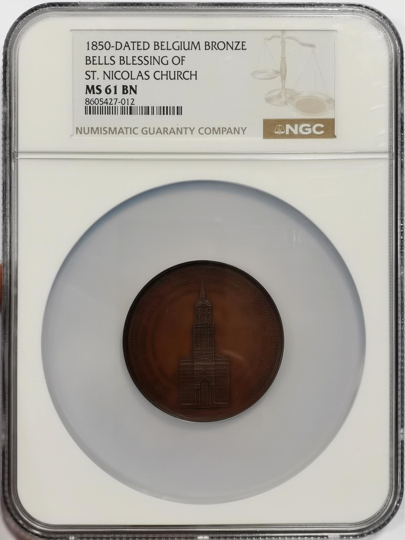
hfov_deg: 18.2
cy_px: 270
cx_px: 202
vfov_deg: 24.1
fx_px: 1264
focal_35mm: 81
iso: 250
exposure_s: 1/100
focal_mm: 7.48
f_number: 16
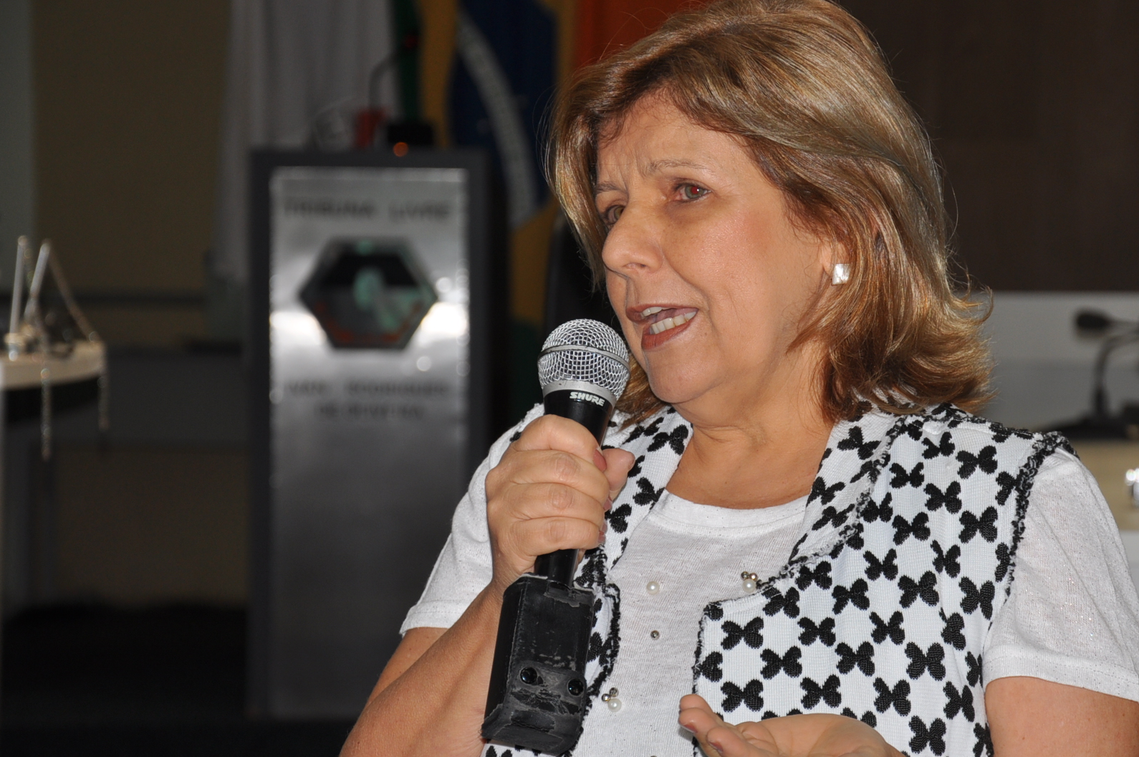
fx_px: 4793
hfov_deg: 13.5
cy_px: 373
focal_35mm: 152
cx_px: 761
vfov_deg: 9.0
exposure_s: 1/60
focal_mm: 75
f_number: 5.3
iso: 200
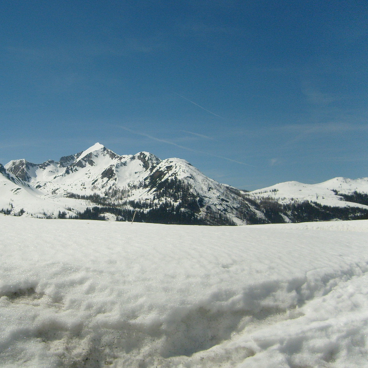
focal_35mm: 42
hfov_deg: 39.6
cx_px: 126
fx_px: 505
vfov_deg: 40.0
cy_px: 182
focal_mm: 5.8
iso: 80
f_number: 7.1
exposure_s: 1/1000
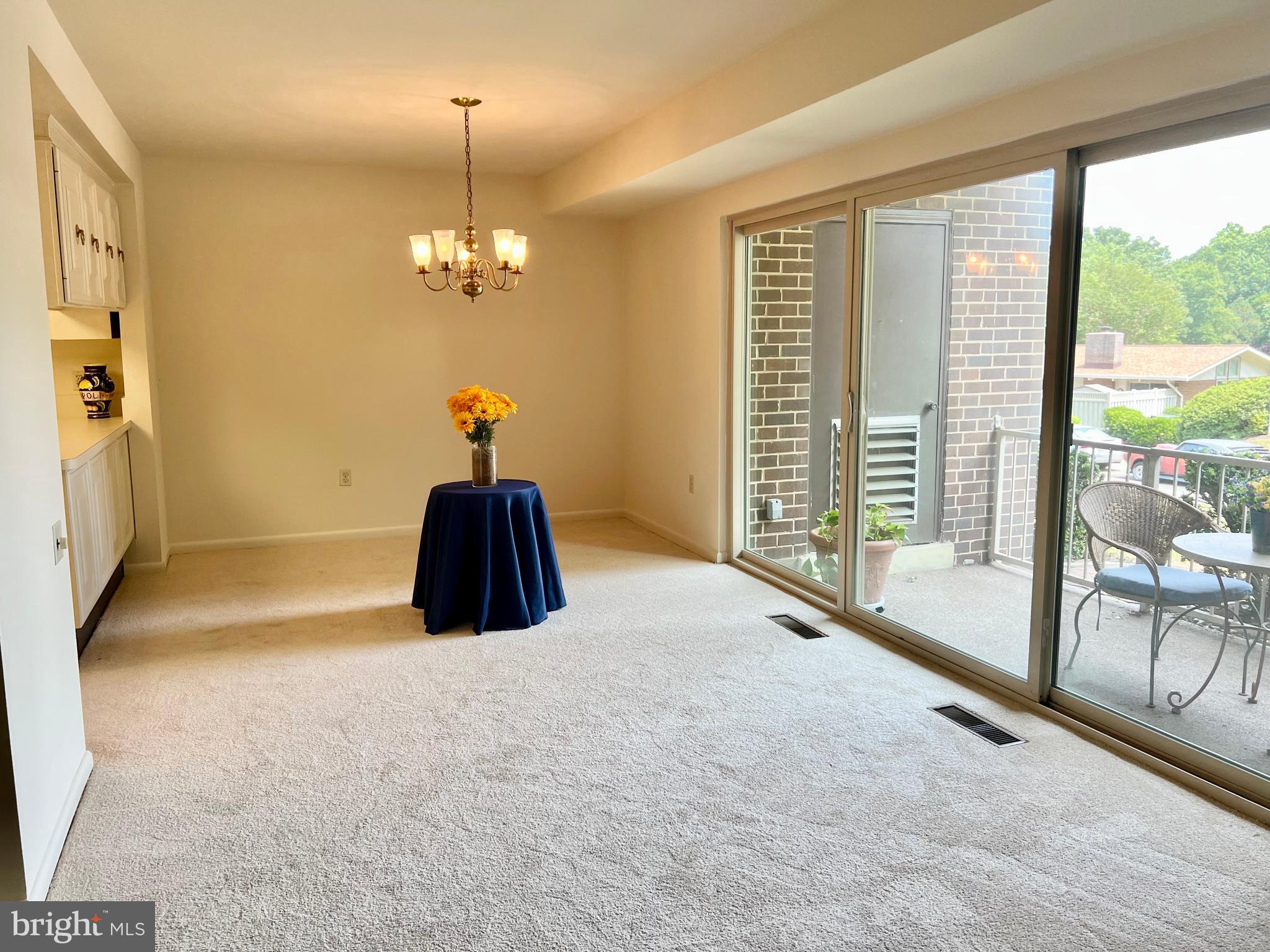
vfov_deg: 53.1
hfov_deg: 67.3
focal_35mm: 26
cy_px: 476
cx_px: 635
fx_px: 954
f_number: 1.5
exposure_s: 1/120
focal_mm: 5.7
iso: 64
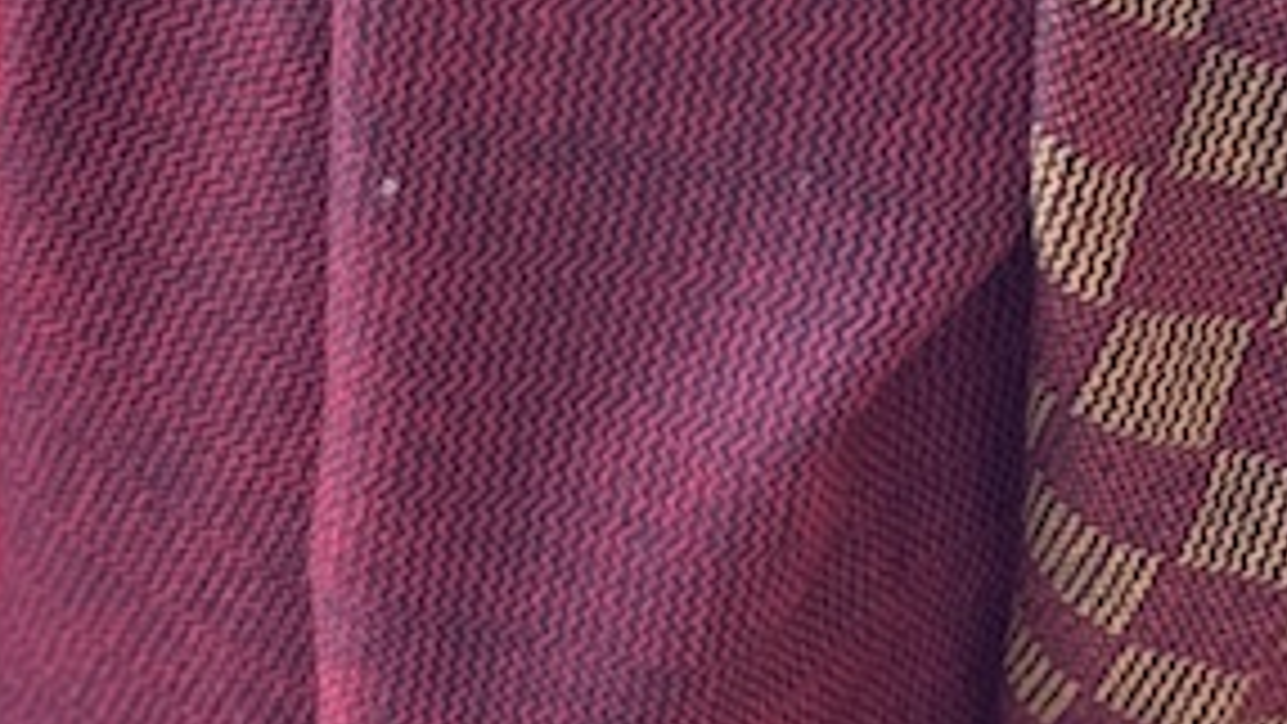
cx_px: 475
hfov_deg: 11.8
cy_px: -535
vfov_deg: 6.5
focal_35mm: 182
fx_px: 6212
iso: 100
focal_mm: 6.76
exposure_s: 1/101
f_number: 1.78
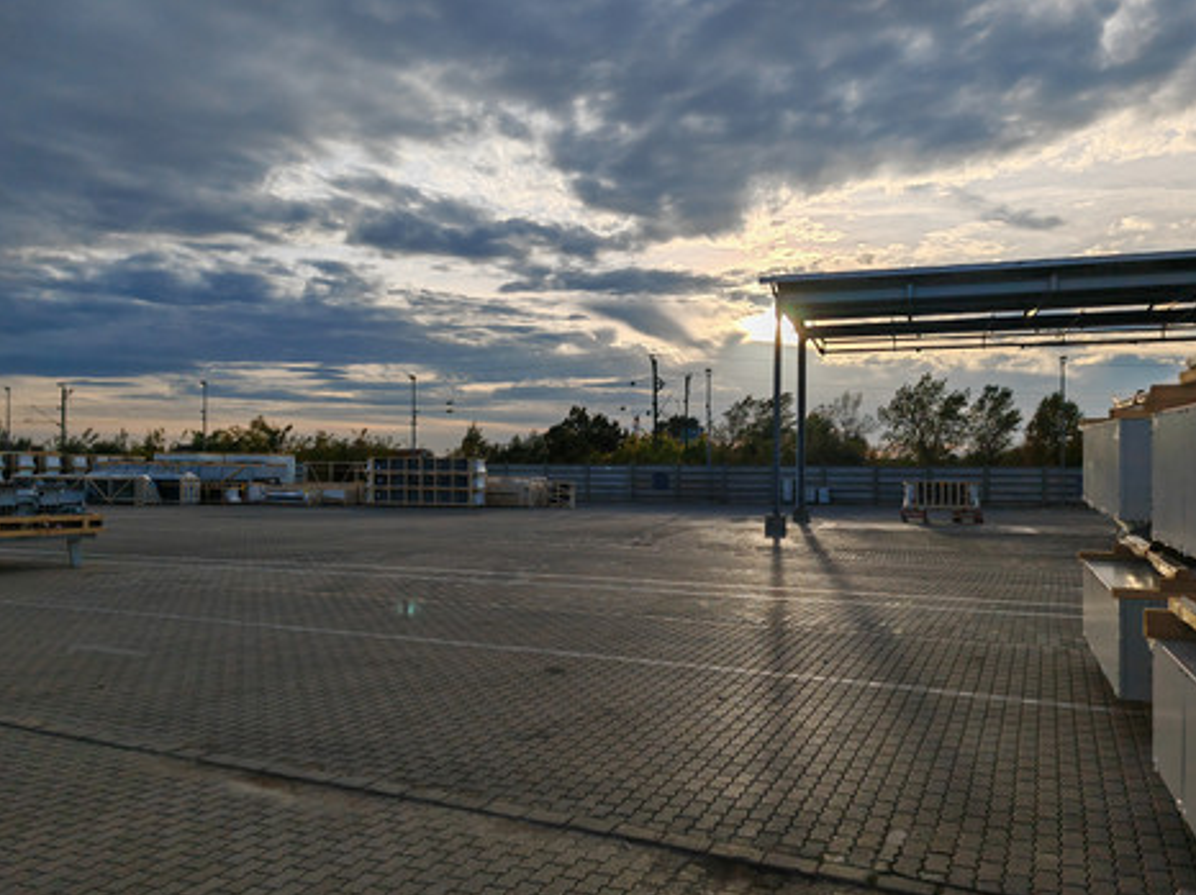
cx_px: 595
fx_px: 1001
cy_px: 458
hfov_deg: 61.7
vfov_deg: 48.2
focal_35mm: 29
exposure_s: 1/6600
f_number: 1.6
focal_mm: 7.62
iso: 50
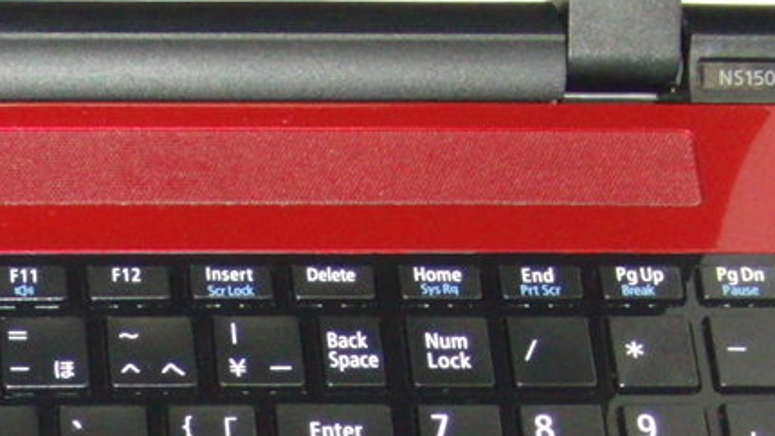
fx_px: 3083
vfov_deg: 7.9
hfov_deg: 13.8
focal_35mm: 150
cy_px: 712
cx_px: -195
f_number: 3.6
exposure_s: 1/80
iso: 400
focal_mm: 6.42
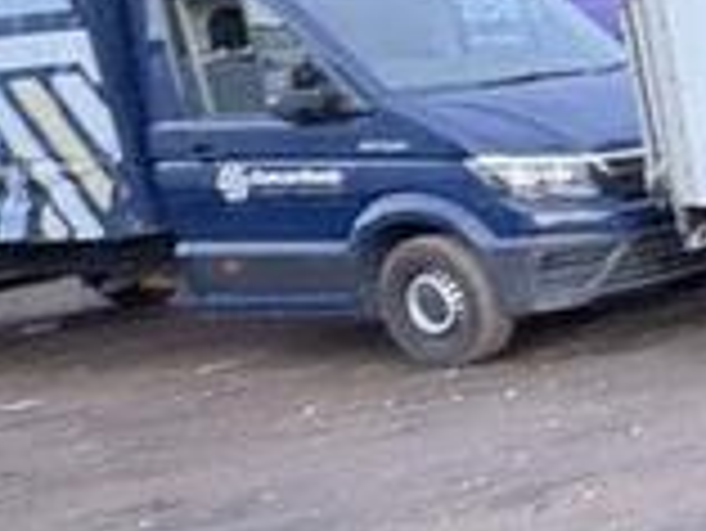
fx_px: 1633
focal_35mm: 80
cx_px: 1506
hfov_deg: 16.6
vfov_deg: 18.4
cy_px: 328
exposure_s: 1/60
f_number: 2.2
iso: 500
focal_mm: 2.22
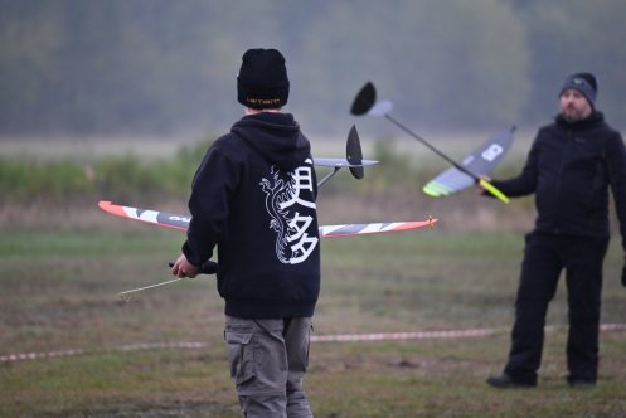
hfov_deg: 5.2
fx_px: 6959
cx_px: 313
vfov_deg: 3.4
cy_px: 209
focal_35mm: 400
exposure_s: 1/400
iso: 1250
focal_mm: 400
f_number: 6.3
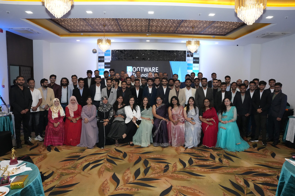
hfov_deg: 73.7
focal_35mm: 24
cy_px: 98
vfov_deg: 53.1
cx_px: 148
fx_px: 197
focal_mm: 24
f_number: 8
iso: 4000
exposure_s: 1/160
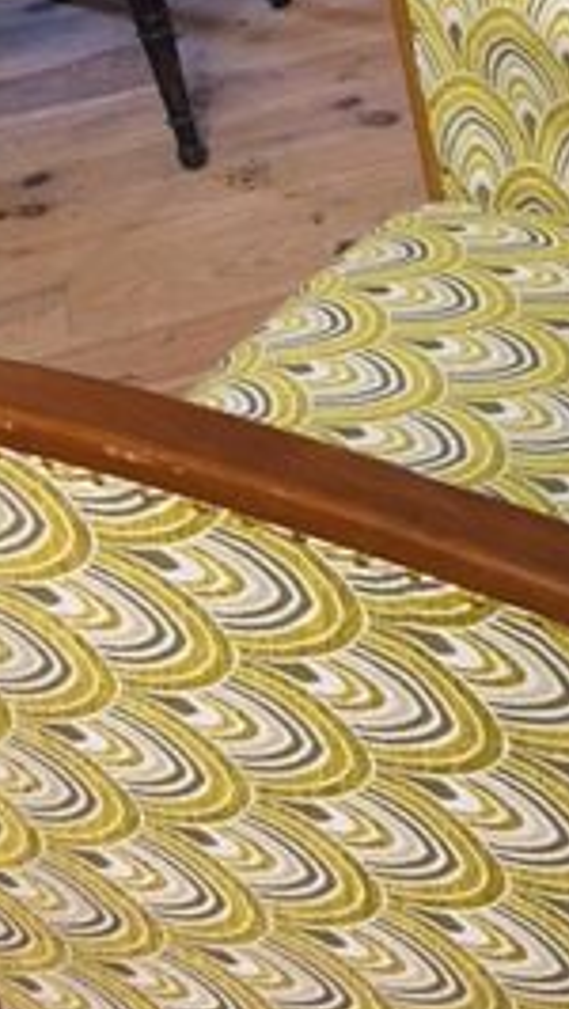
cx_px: 649
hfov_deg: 15.4
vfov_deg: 27.6
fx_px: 2035
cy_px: 311
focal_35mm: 76
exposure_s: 1/17
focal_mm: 4.15
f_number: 2.2
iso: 100
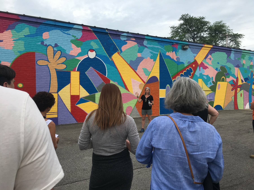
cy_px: 95
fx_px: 213
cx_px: 127
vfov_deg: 48.2
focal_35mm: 29
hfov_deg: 61.7
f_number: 2.2
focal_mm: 4.15
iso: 25
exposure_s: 1/836
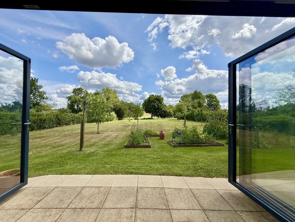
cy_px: 111
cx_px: 148
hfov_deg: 102.1
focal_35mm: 14
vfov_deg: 85.7
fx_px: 119
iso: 50
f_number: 2.2
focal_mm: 2.22
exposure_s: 1/2717
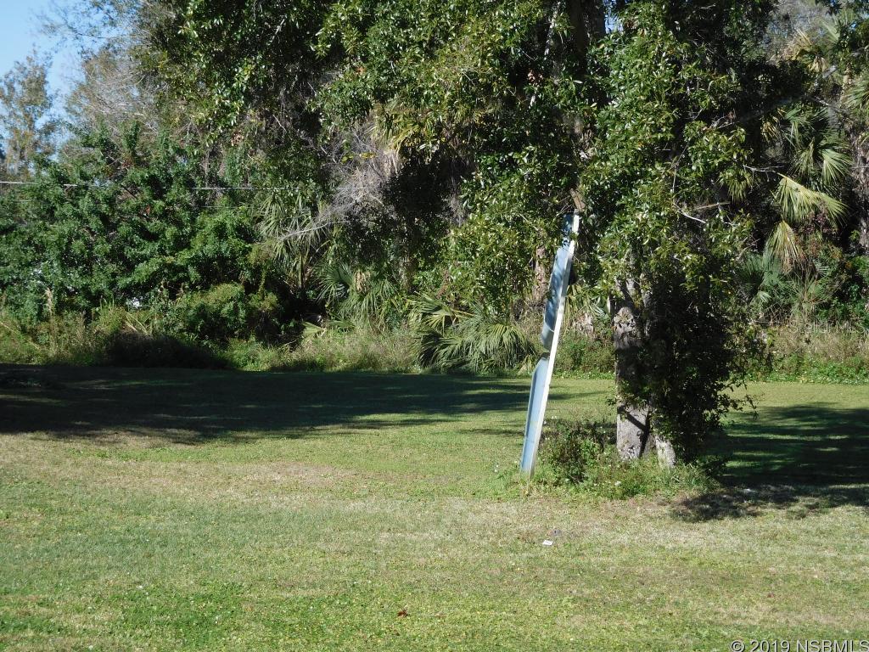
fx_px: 1757
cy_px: 326
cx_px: 434
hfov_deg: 27.8
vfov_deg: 21.0
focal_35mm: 70
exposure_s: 1/640
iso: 125
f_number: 4.5
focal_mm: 12.5
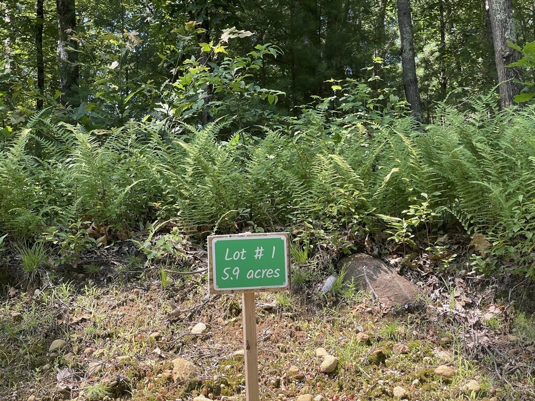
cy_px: 200
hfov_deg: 30.3
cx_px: 268
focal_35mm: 64
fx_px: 989
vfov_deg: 22.9
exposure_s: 1/197
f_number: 2.2
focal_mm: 7.5
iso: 20
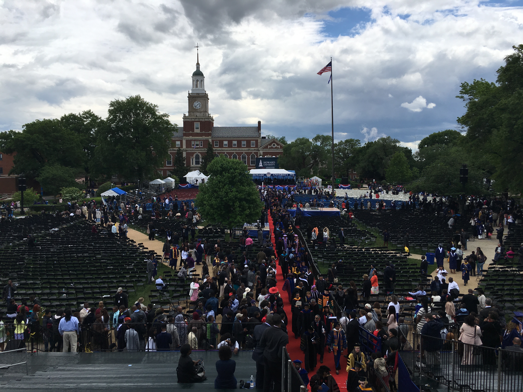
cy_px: 196
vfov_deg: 48.2
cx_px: 262
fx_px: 438
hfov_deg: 61.7
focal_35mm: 29
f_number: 2.2
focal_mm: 4.15
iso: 25
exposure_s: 1/2404
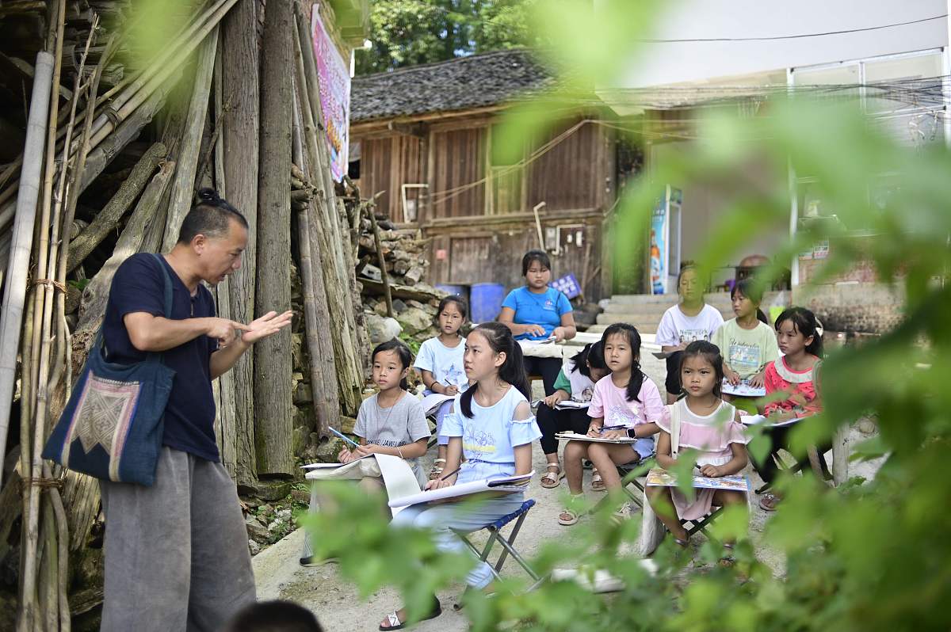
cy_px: 316
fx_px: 924
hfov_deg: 54.5
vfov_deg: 37.8
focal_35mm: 35
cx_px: 476
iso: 100
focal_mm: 35
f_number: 2
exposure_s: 1/800
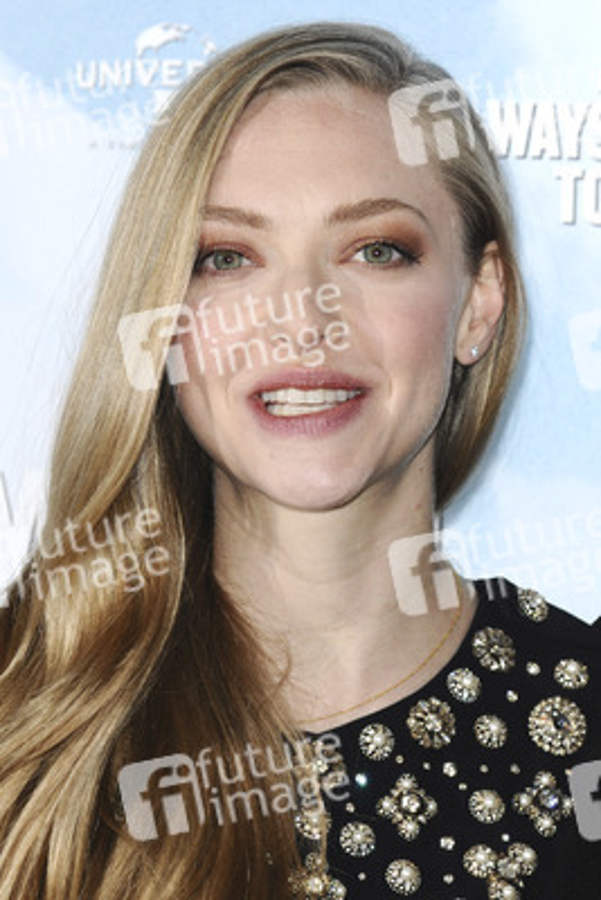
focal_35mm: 300
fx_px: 7505
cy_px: 450
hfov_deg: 4.6
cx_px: 300
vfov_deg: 6.9
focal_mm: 200
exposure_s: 1/250
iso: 320
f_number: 5.6
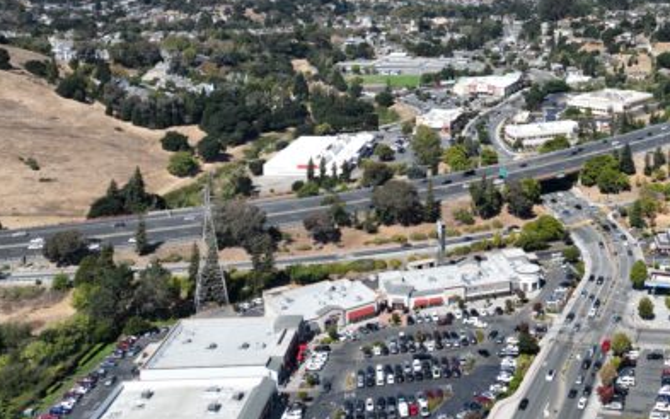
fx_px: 822
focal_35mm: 45
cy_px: 50
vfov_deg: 27.7
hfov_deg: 41.9
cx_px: 557
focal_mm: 12.29
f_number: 2.8
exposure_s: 1/1600
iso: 100
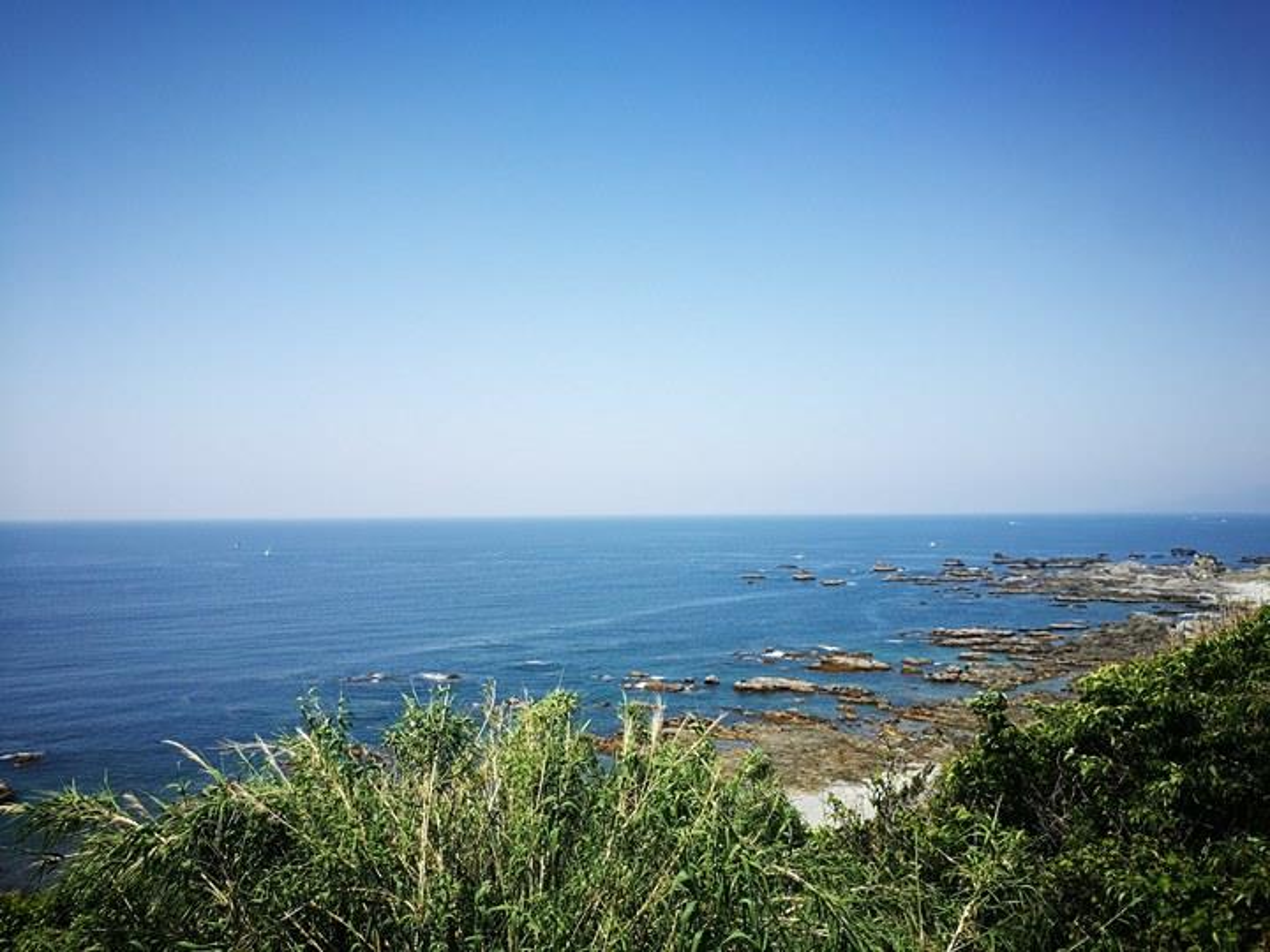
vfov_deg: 51.4
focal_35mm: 27
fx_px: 991
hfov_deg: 65.3
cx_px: 635
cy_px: 476
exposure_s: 1/819
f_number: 2.2
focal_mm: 4.5
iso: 50
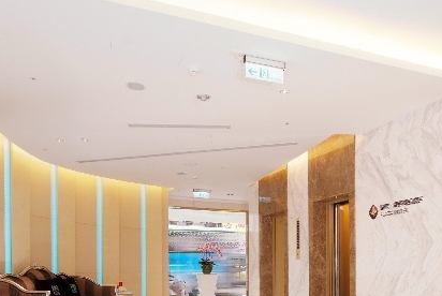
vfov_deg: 37.4
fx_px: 406
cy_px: 269
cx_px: 255
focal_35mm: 33
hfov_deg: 56.9
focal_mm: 11
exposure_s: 1/6
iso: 250
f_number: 10
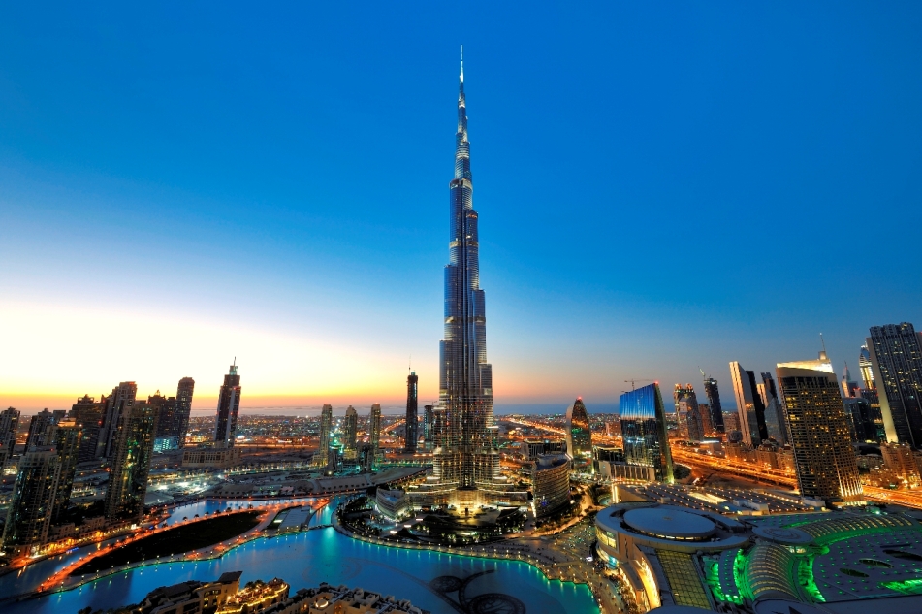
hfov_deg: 104.3
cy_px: 307
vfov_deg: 81.1
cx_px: 461
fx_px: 358
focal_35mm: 14
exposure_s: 4
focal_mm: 14
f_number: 9.5
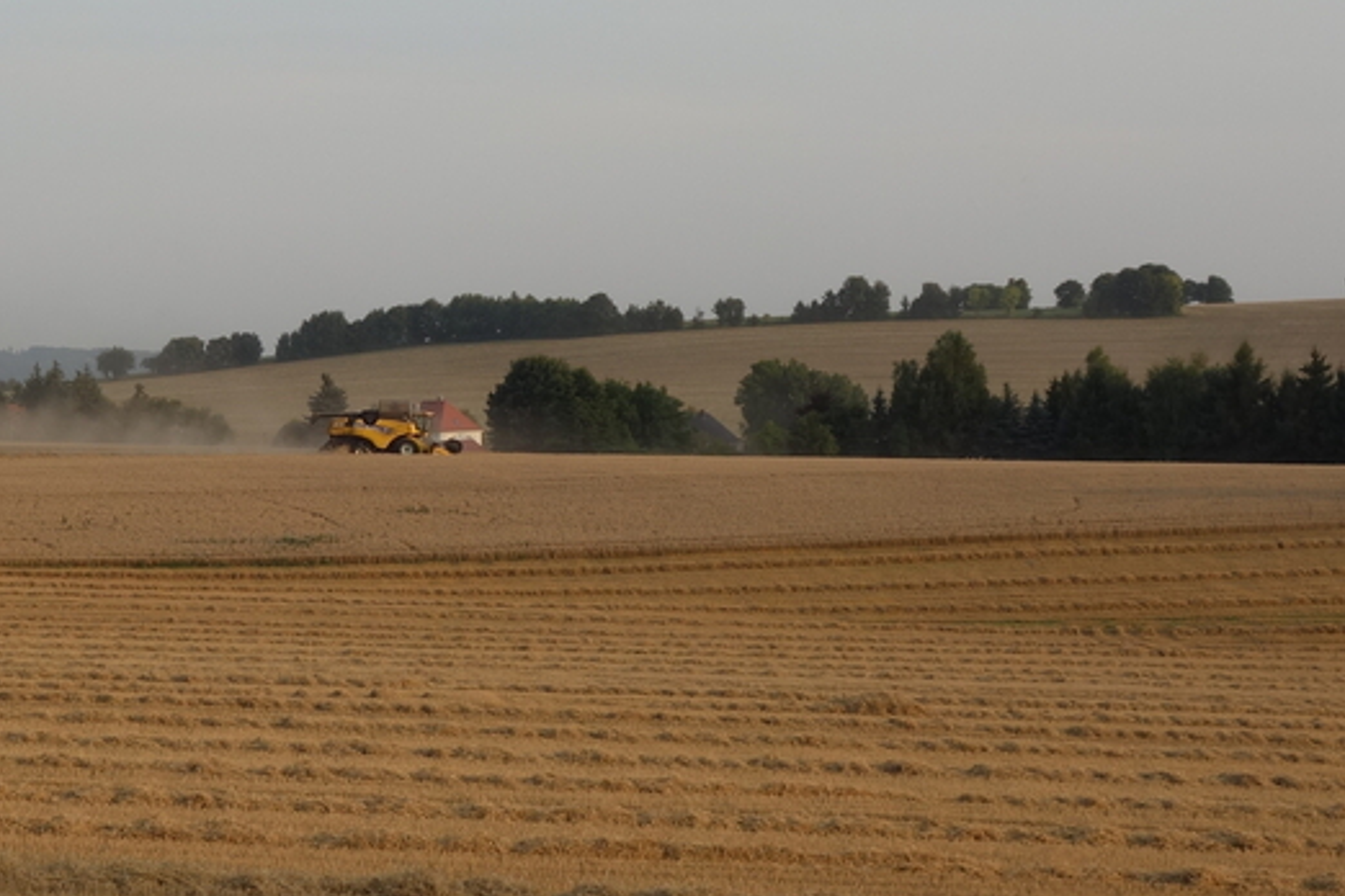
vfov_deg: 14.9
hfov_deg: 21.9
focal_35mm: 92
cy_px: 487
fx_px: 3437
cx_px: 304
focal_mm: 14.75
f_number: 5.6
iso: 125
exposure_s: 1/125
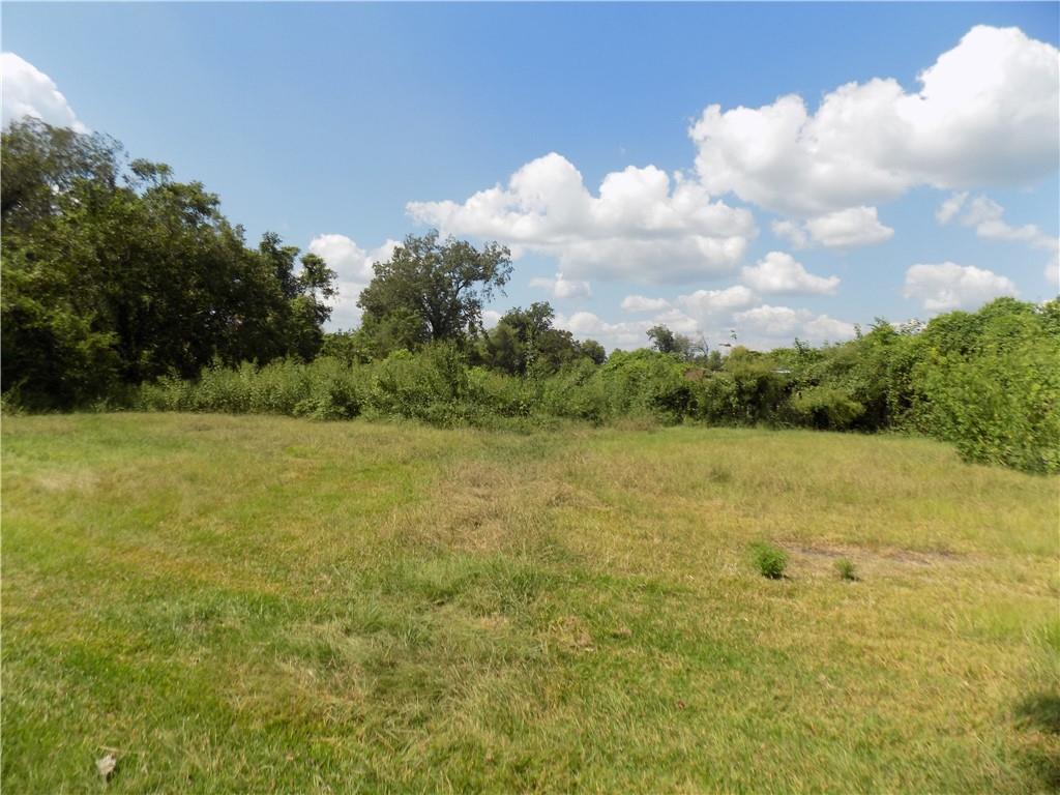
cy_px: 398
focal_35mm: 23
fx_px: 704
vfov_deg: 58.9
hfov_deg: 73.9
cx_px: 530
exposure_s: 1/1250
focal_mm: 4
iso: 80
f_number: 3.1
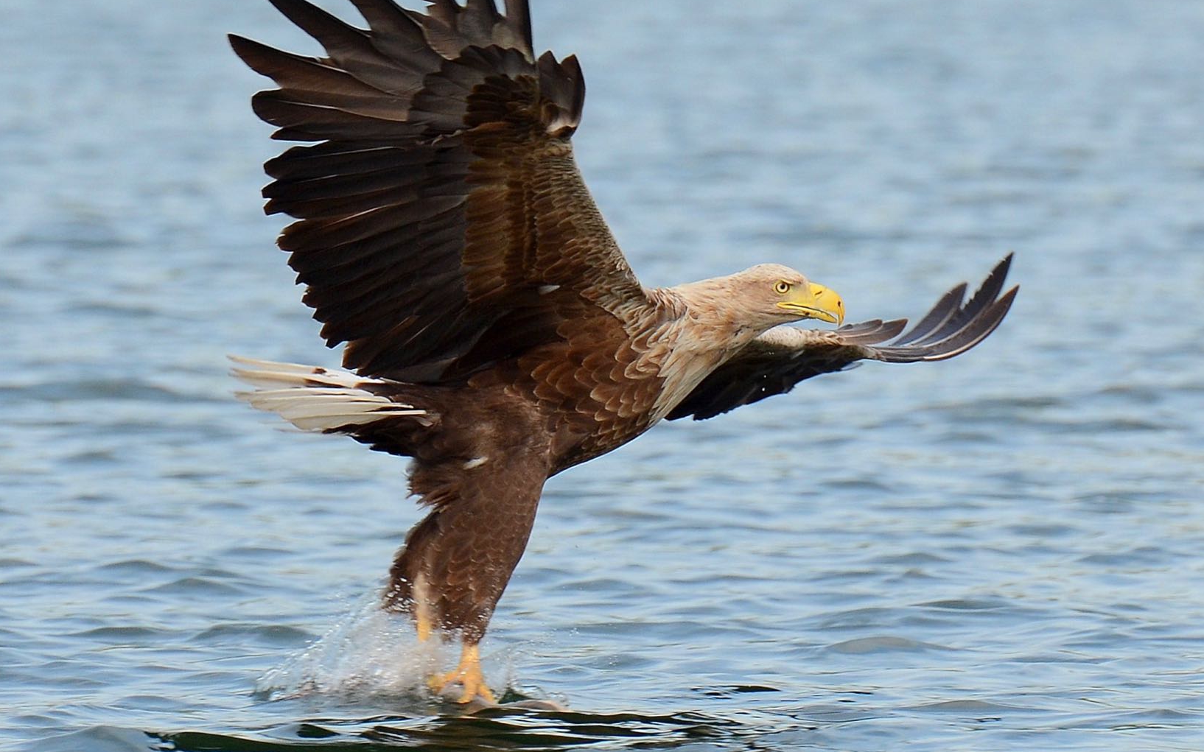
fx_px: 14732
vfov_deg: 2.9
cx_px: 846
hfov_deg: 4.7
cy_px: 338
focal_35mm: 449
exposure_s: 1/1250
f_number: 5
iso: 400
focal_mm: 200
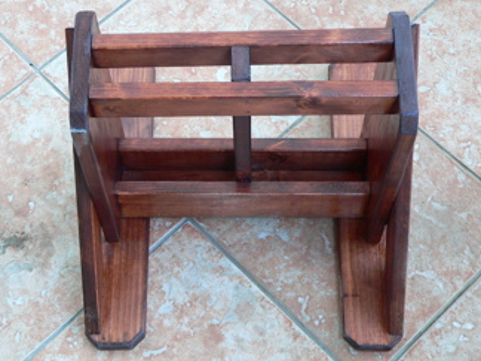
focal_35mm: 70
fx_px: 973
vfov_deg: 21.0
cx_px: 230
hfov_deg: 27.8
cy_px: 171
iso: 200
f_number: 2.8
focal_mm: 10.5
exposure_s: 1/40
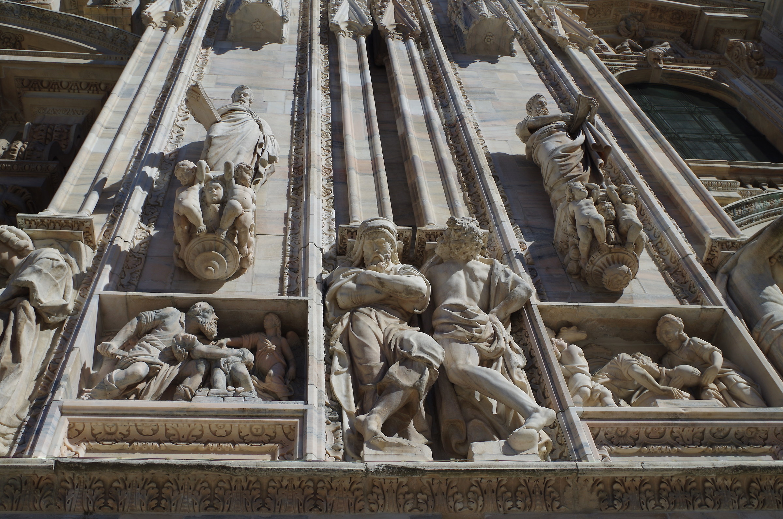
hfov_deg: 53.2
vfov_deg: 36.7
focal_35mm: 36
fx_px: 781
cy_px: 260
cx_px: 392
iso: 100
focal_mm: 24.38
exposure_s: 1/160
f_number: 9
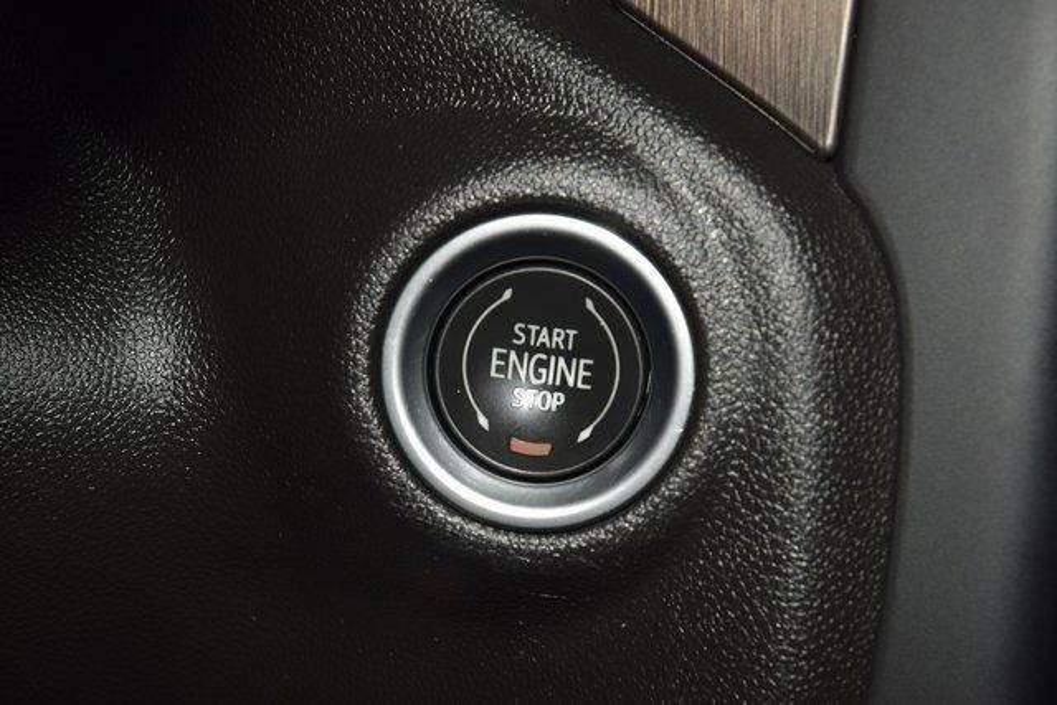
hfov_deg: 19.5
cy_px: 352
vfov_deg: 13.0
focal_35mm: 105
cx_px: 528
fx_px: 3083
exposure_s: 1/125
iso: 100
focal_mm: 70
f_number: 8
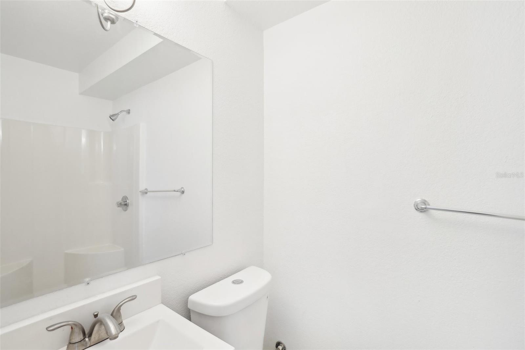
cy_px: 175
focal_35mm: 15
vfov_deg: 77.3
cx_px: 262
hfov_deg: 100.4
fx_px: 219
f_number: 8
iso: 400
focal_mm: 10
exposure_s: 1/25
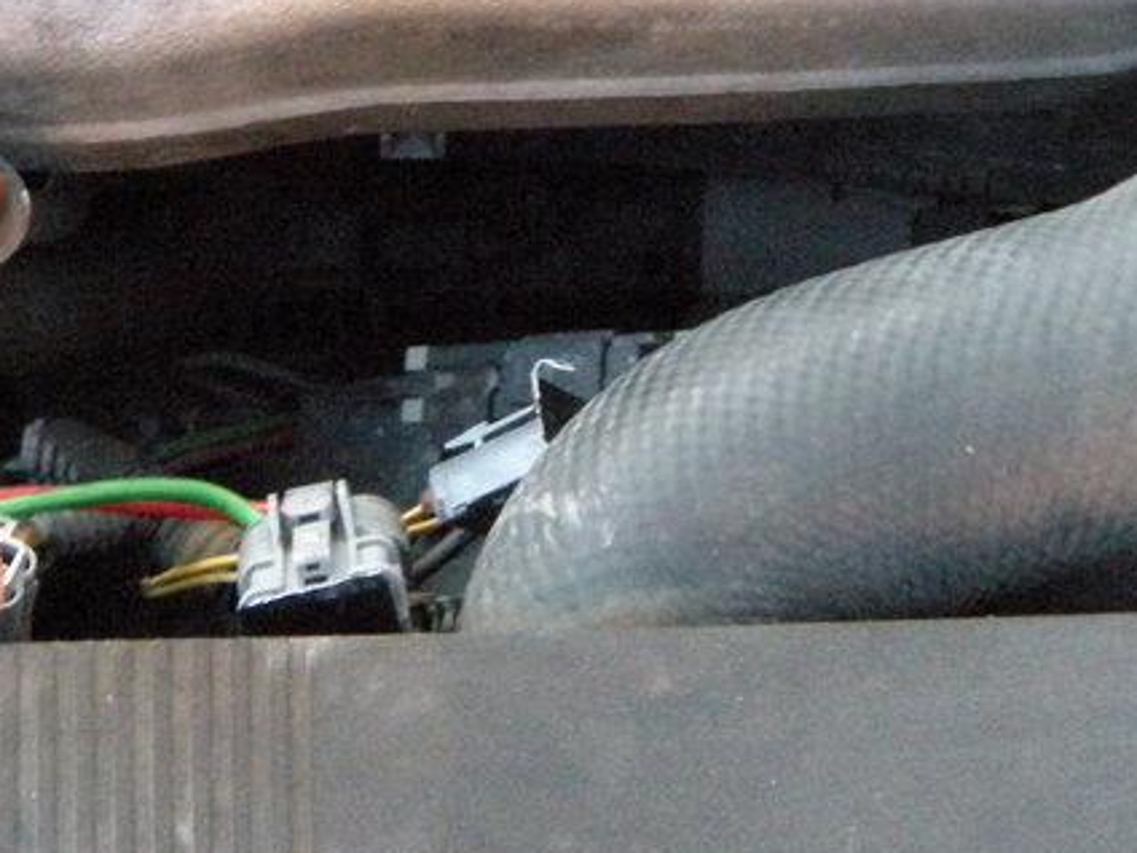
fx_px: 3252
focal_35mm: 99
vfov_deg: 14.8
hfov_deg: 19.7
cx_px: 314
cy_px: 78
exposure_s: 1/32
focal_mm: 5.9
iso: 400
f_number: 3.8
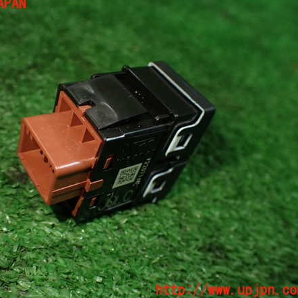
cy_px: 147
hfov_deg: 45.5
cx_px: 106
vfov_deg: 46.0
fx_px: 351
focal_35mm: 36
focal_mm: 5.4
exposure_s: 1/125
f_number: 2.3
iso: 400
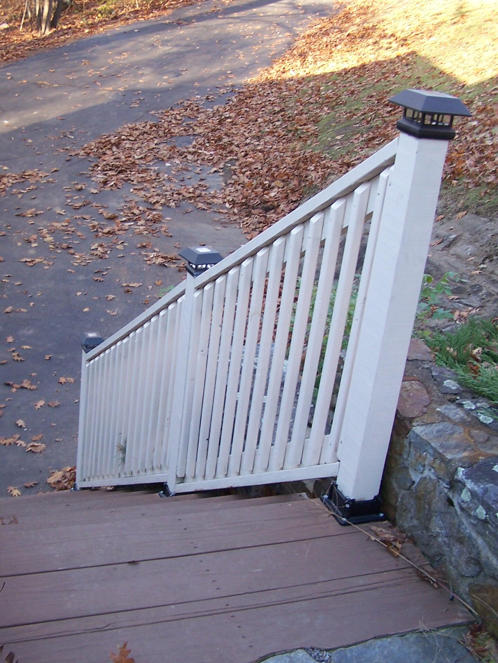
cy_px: 333
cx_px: 180
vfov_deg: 37.5
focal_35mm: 51
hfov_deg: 28.4
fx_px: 978
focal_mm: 6.3
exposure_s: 1/60
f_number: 2.8
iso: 80
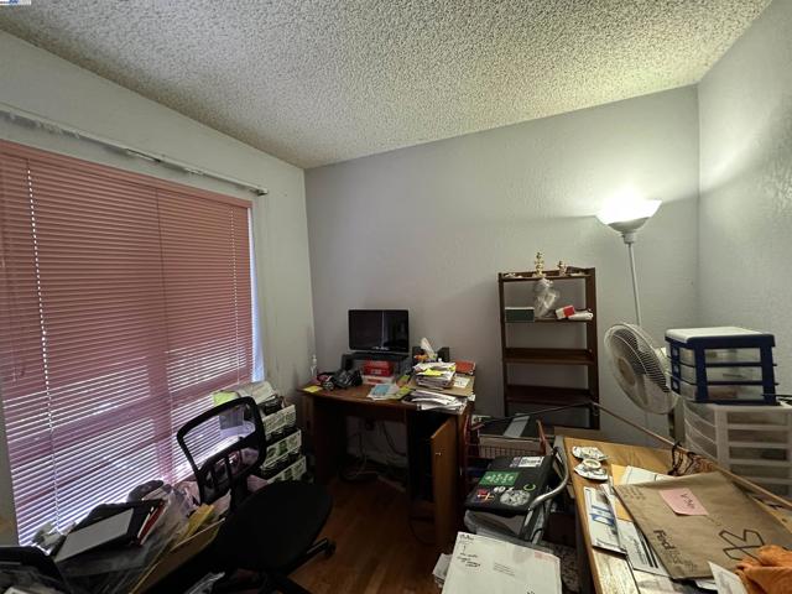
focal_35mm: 14
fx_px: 320
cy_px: 297
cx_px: 396
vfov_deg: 85.7
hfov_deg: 102.1
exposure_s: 1/60
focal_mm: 2.22
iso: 400
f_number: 2.2
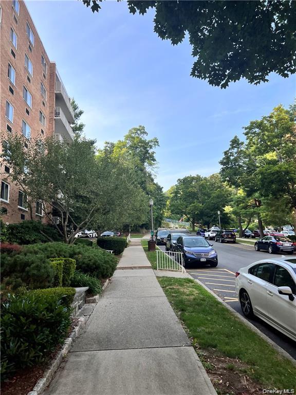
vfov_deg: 67.3
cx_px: 148
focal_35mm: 26
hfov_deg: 53.1
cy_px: 198
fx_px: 296
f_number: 1.5
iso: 50
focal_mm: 5.7
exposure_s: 1/1412
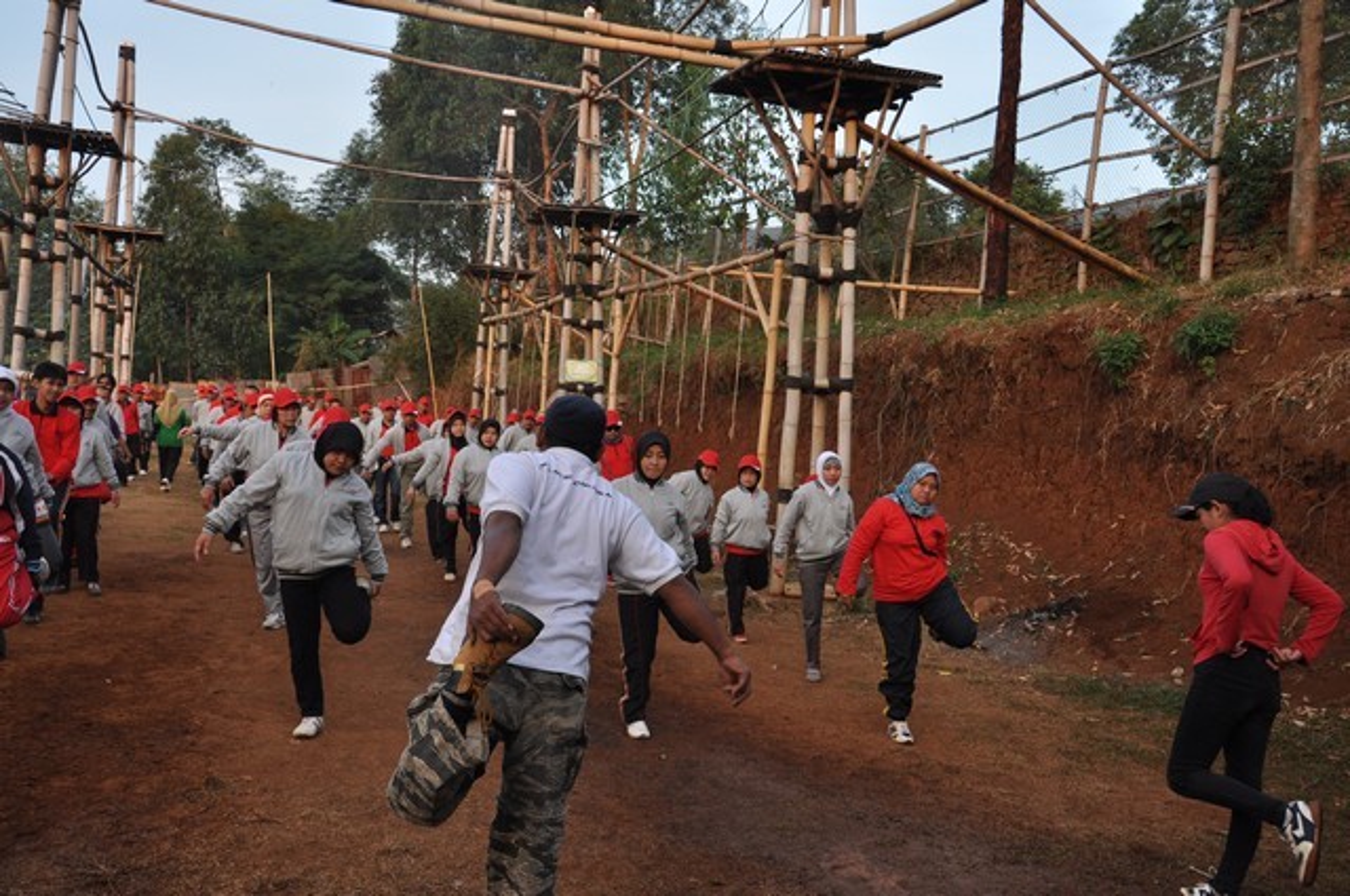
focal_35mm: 33
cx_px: 675
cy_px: 448
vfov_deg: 39.9
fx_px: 1236
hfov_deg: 57.3
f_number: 7.1
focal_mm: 22
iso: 400
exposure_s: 1/200
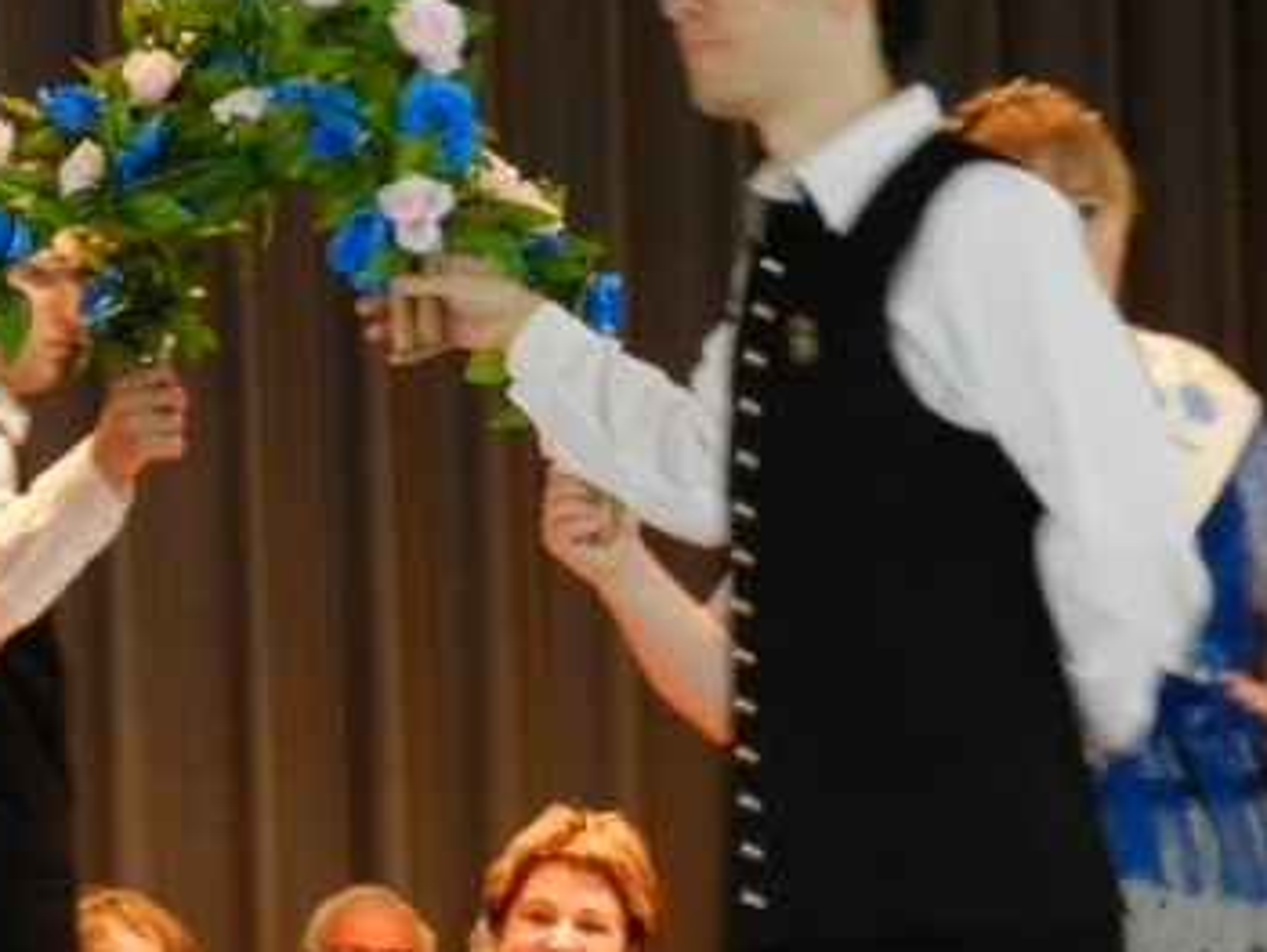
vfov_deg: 7.1
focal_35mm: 210
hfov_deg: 9.4
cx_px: 123
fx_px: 7692
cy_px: 735
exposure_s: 1/25
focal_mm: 20.5
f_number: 4.8
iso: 800
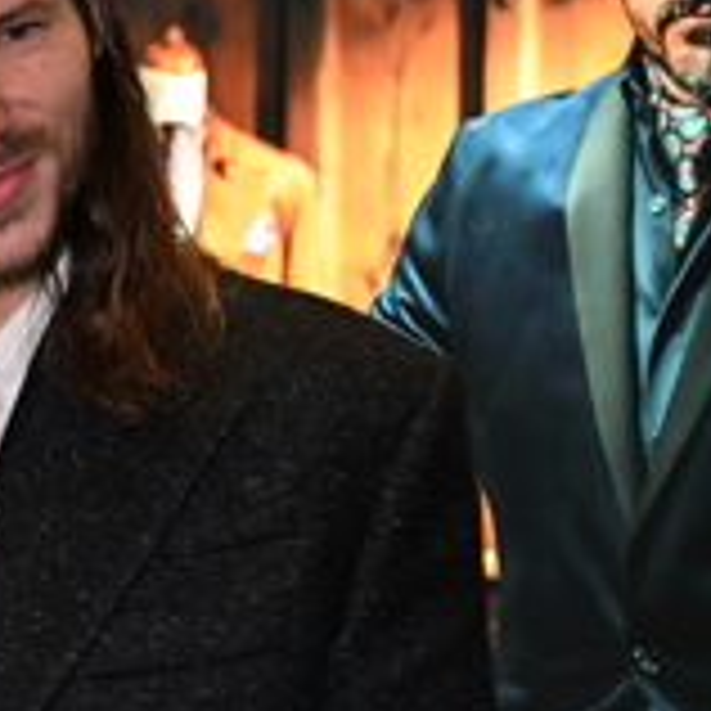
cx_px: -675
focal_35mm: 148
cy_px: 716
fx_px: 3439
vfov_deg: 11.7
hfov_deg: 10.8
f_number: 5
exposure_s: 1/125
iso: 2500
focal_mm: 40
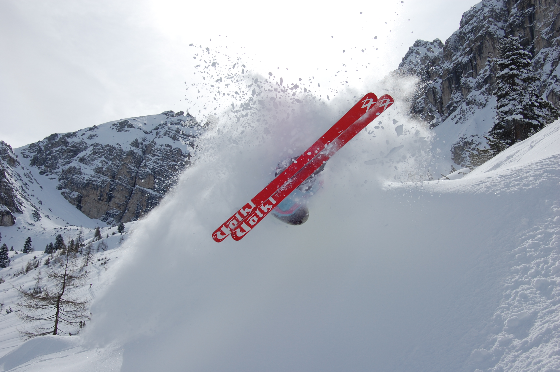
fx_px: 723
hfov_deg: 42.4
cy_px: 186
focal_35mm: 46
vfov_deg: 28.9
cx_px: 280
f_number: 13
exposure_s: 1/640
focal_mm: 31
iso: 200
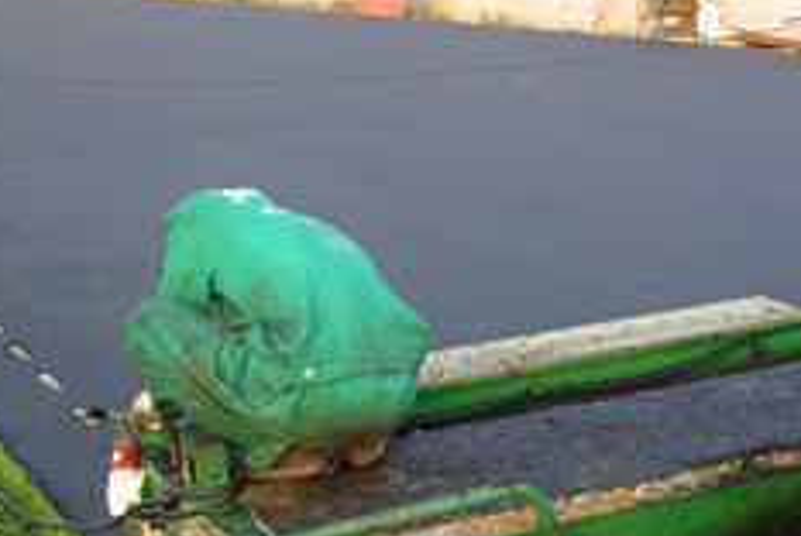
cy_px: 347
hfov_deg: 25.9
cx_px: 780
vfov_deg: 18.3
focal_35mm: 74
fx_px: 1660
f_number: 6.7
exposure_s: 1/90
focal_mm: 23.13
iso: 400
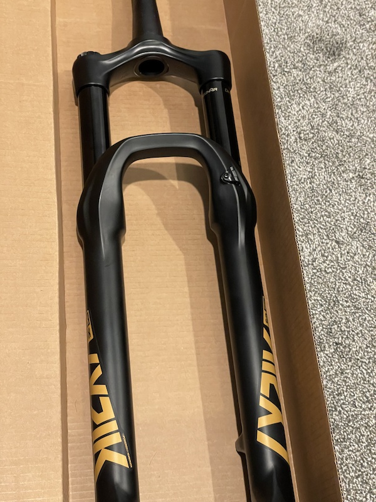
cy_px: 251
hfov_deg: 28.0
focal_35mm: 52
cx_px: 188
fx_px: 753
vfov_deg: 36.8
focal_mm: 6
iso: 640
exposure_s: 1/60
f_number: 2
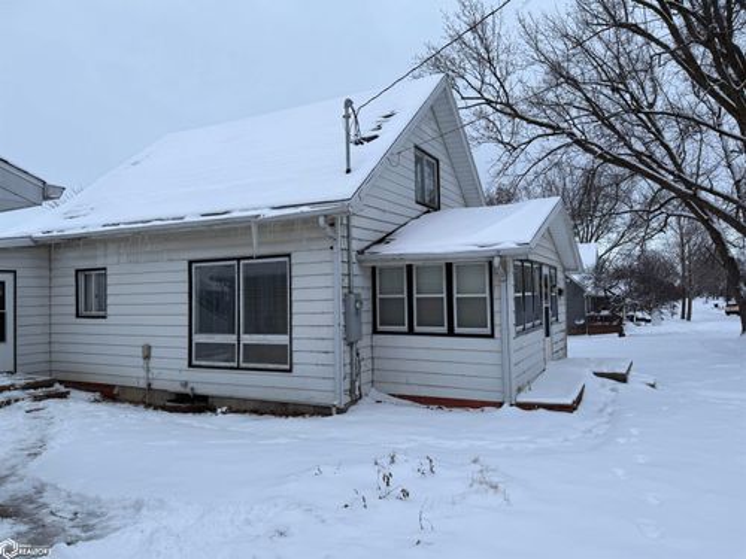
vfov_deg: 56.8
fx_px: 517
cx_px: 373
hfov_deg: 71.6
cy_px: 280
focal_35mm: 24
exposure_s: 1/121
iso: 50
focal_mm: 6.76
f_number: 1.78
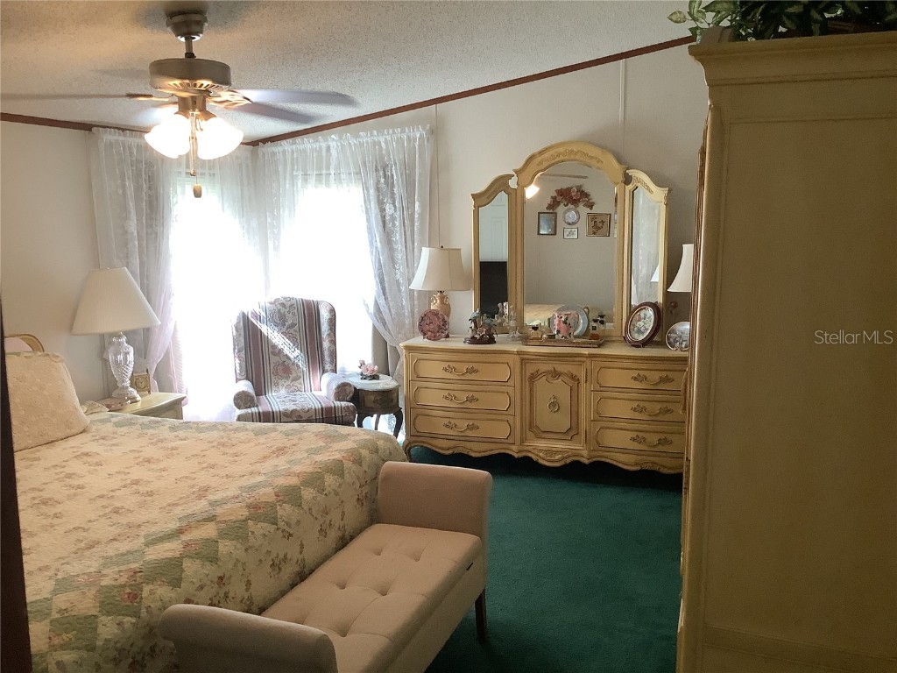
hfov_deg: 58.4
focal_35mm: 31
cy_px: 336
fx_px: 803
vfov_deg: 45.4
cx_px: 448
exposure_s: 1/50
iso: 125
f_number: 2.4
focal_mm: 3.3
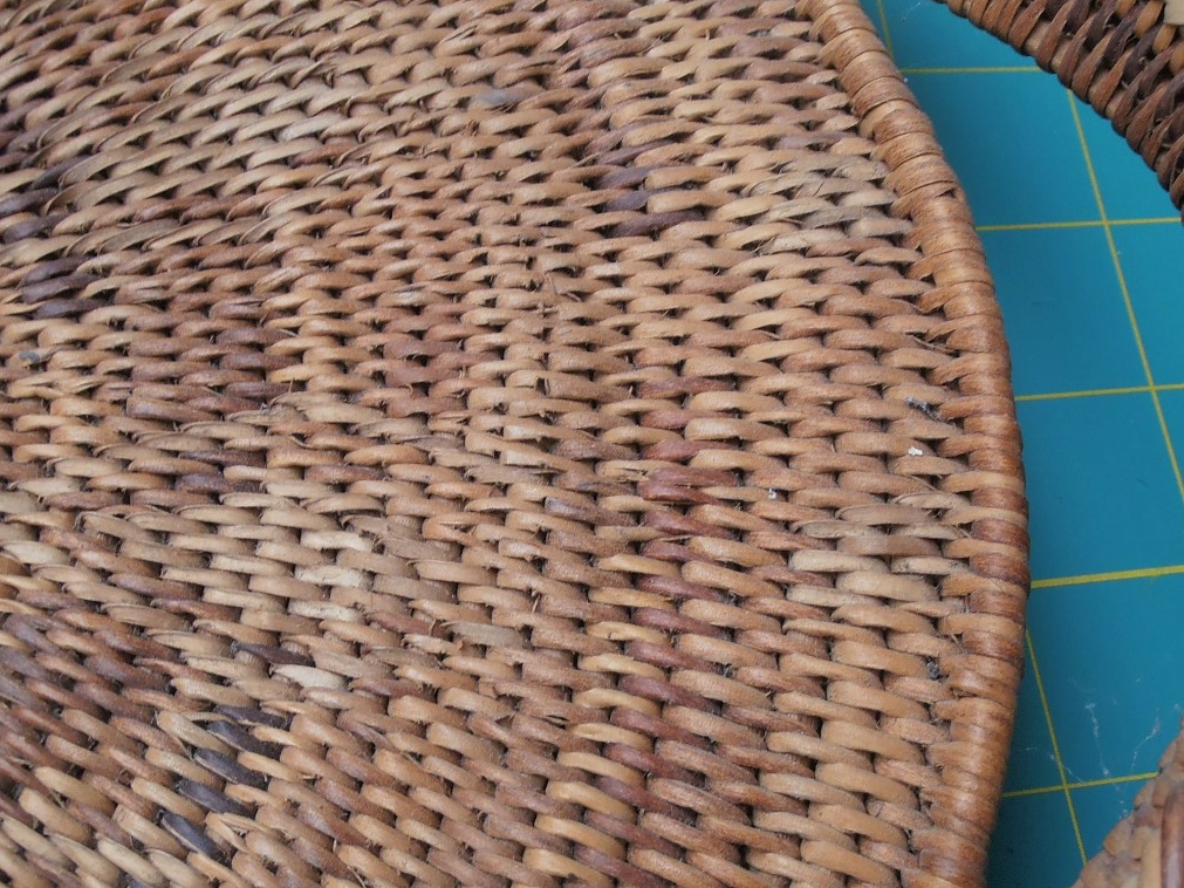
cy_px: 554
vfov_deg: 30.7
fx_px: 1607
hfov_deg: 40.4
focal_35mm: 47
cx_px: 649
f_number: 3.6
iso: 125
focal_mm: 5.93
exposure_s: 1/30
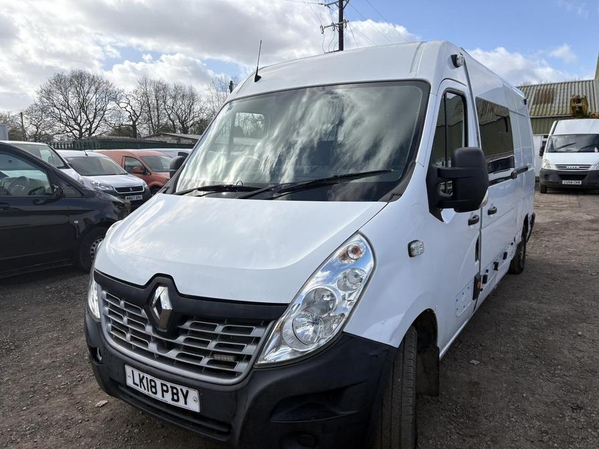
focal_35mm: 26
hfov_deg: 67.3
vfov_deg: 53.1
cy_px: 224
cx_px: 300
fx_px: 450
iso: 50
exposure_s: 1/2985
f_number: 1.6
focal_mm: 5.96
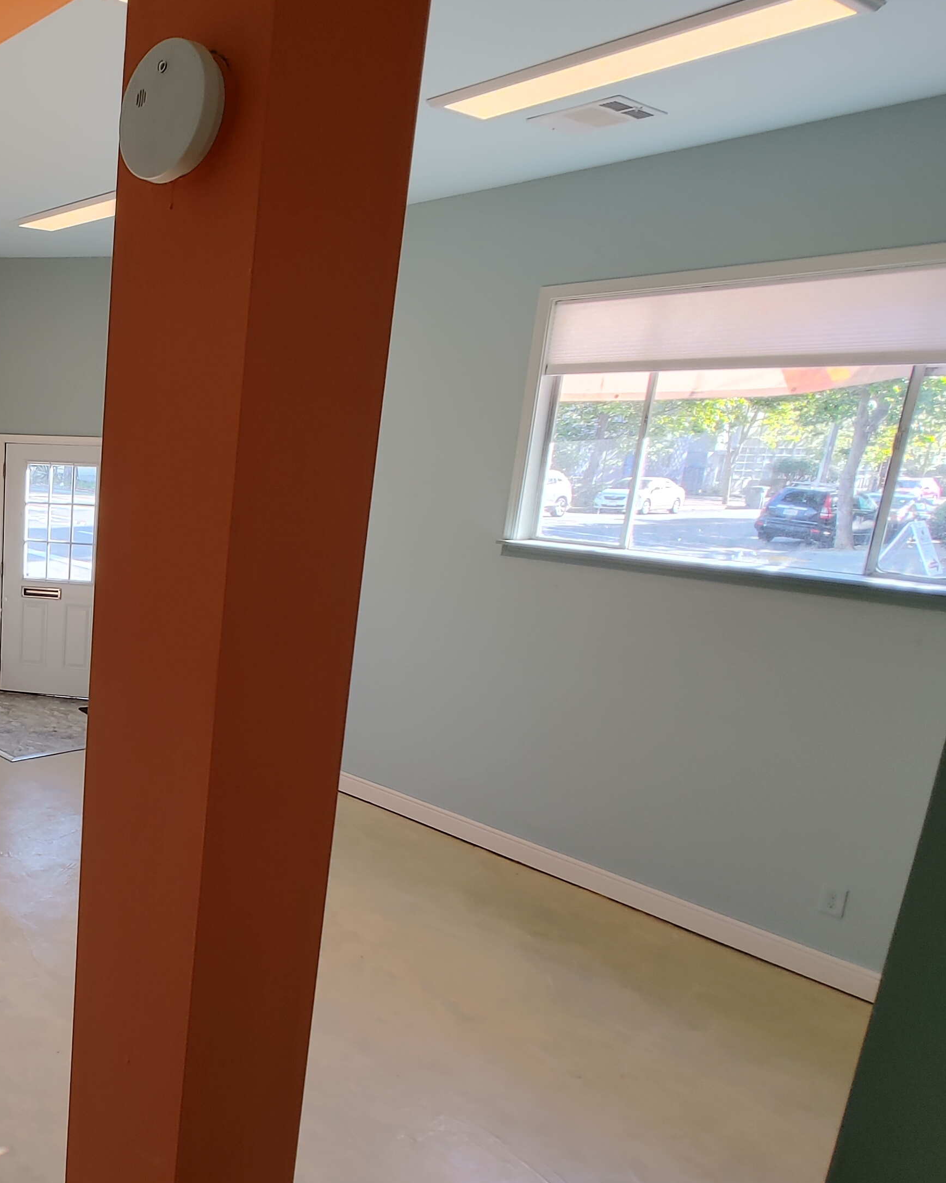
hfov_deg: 43.3
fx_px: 980
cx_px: -26
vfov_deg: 62.1
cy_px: 637
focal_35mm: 28
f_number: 1.9
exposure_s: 1/33
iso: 50
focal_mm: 1.78
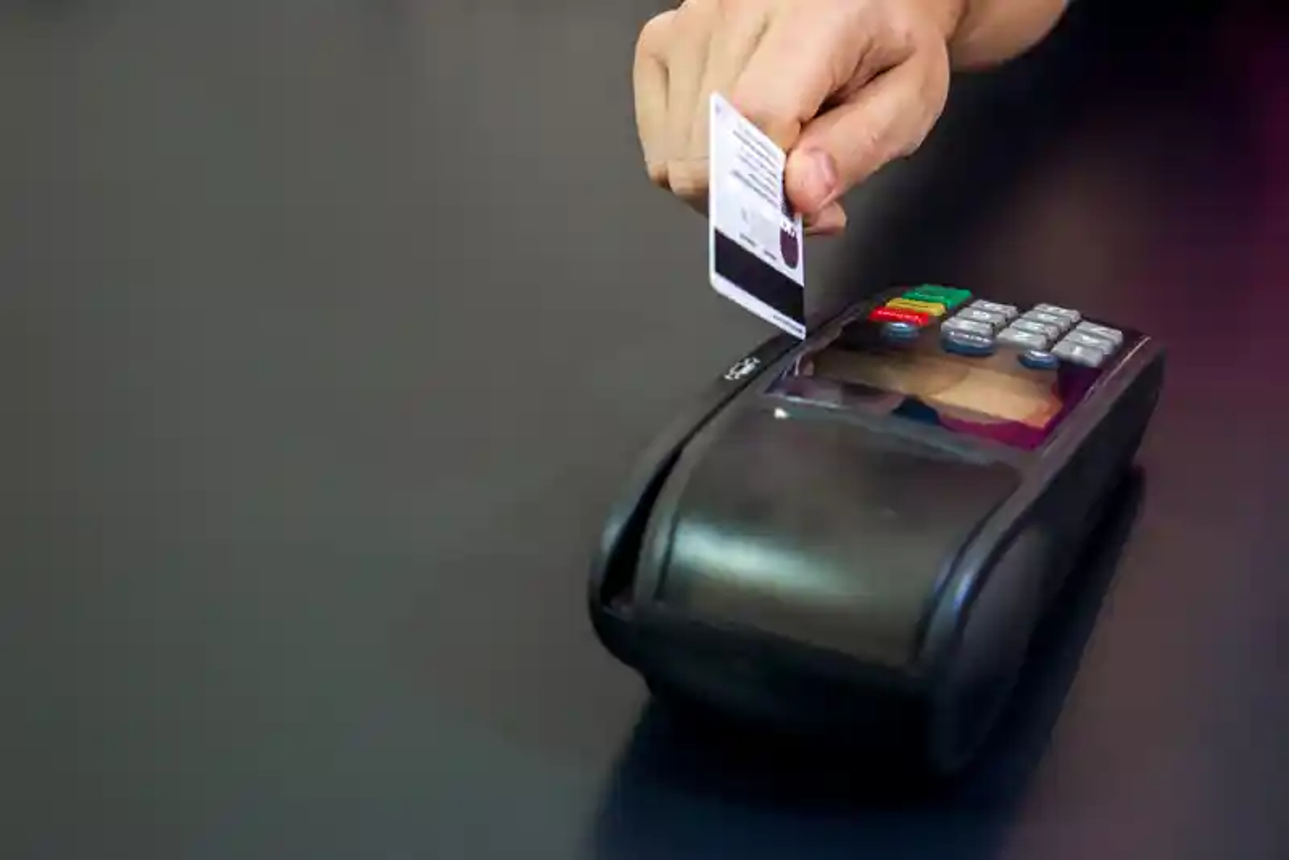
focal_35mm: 60
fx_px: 2149
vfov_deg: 22.6
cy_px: 430
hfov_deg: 33.4
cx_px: 644
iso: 800
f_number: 7.1
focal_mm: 60
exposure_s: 1/80
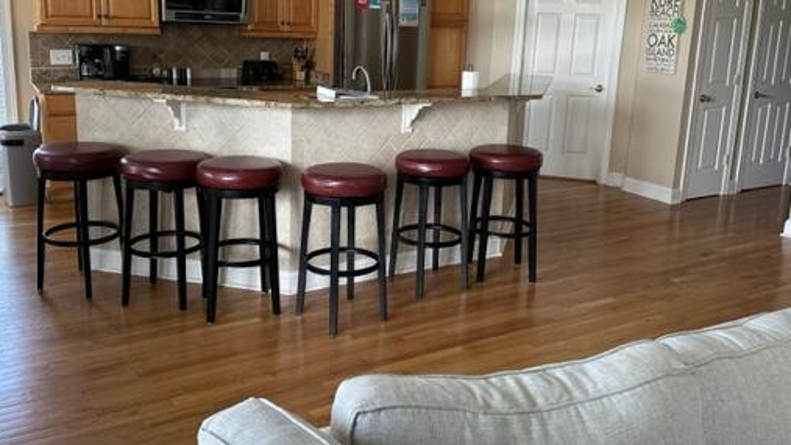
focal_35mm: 33
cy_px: 150
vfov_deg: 35.3
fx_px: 692
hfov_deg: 59.5
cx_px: 392
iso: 250
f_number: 1.78
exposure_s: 1/102
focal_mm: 6.86
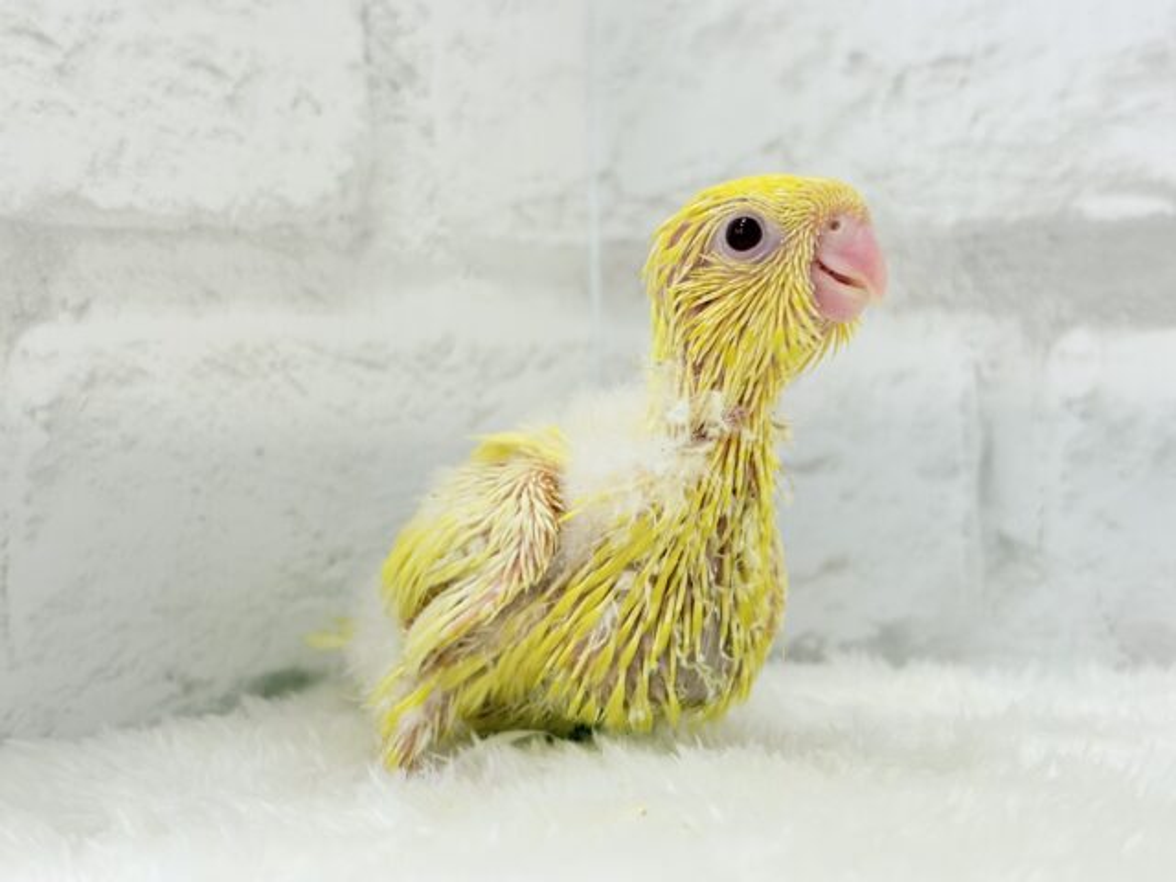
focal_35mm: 52
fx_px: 1767
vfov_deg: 28.0
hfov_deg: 36.8
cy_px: 441
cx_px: 588
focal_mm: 5.96
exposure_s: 1/100
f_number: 1.6
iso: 100
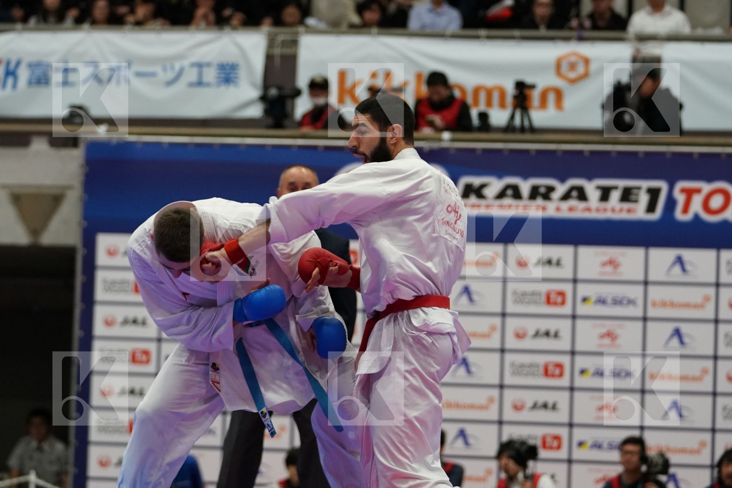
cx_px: 366
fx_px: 3416
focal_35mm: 168
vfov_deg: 8.2
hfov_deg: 12.2
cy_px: 244
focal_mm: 112
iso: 3200
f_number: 2.8
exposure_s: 1/1000
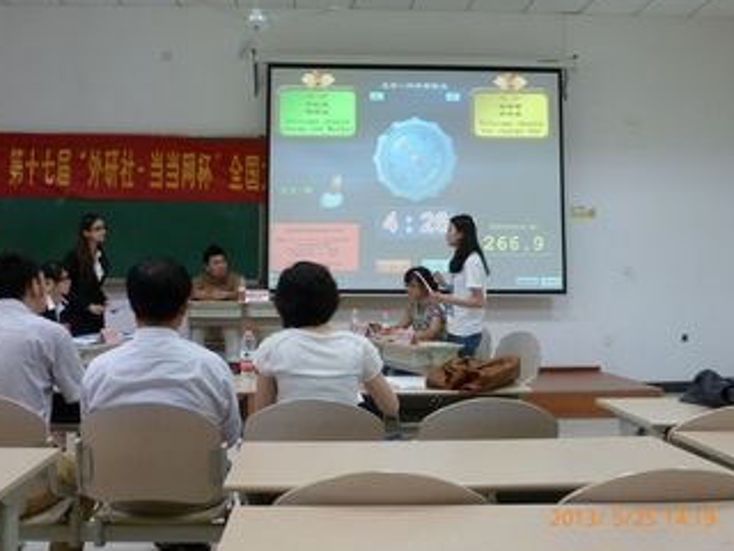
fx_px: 636
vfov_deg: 46.7
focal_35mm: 30
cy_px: 243
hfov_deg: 59.7
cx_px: 317
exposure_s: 1/15
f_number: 3.3
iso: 400
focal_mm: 4.3
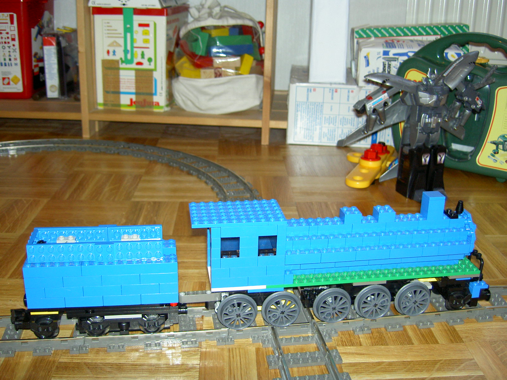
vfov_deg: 36.8
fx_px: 571
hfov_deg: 47.9
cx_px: 254
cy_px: 190
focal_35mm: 39
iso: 100
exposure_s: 1/59.5
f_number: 2.8
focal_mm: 8
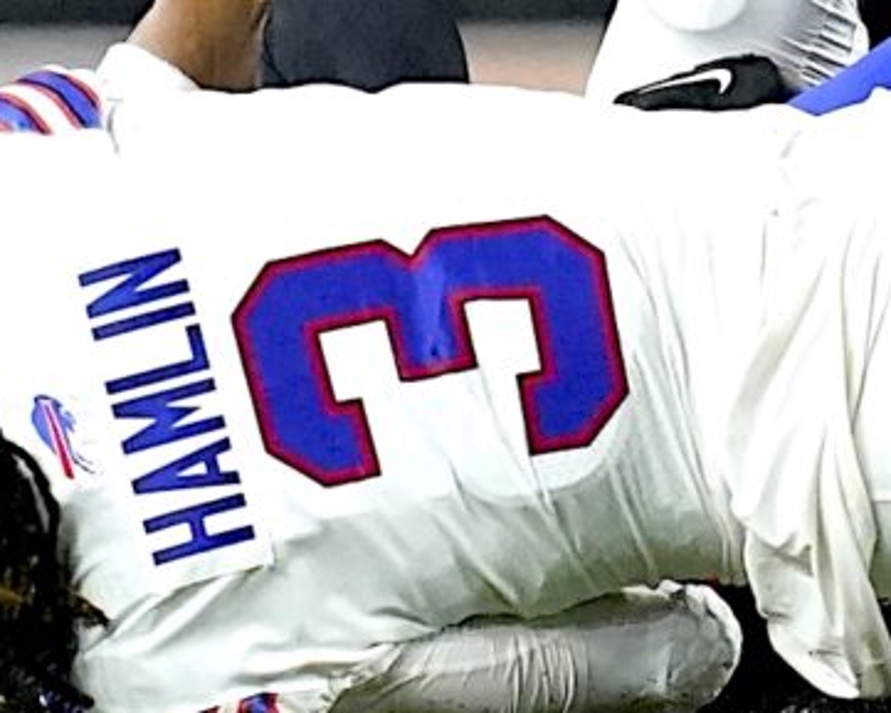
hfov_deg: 1.6
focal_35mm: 1185
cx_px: 1019
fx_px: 31257
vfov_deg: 1.3
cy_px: -69
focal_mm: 400
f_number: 2.8
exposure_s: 1/3200
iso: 6400
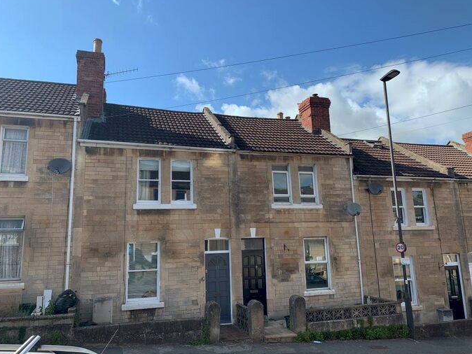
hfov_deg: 65.3
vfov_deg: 51.4
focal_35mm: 27
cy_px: 176
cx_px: 230
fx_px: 368
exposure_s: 1/1536
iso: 25
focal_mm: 4.25
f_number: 1.8
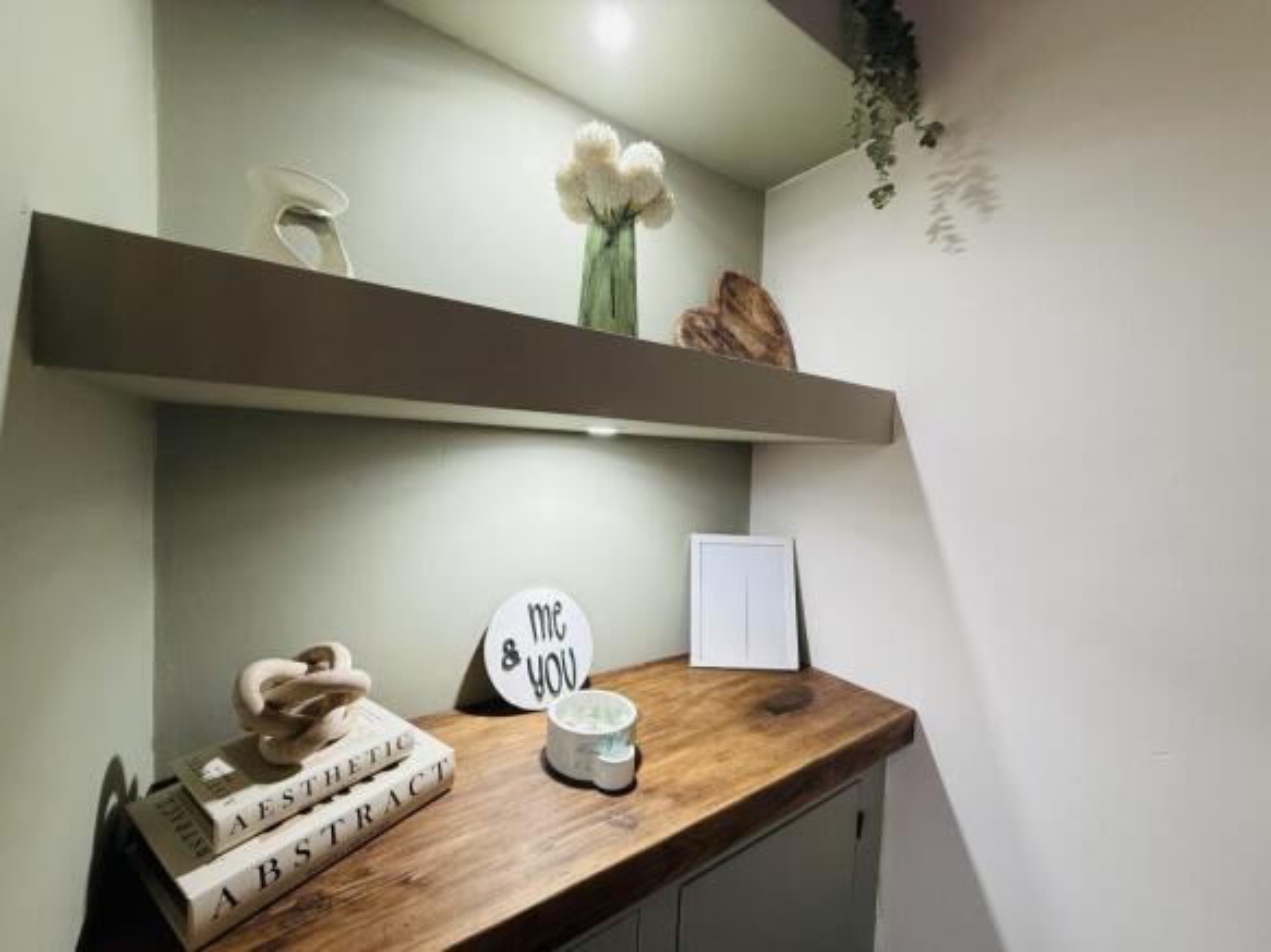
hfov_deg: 102.1
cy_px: 476
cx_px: 636
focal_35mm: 14
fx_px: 514
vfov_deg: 85.7
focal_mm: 2.22
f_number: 2.2
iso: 160
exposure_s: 1/99
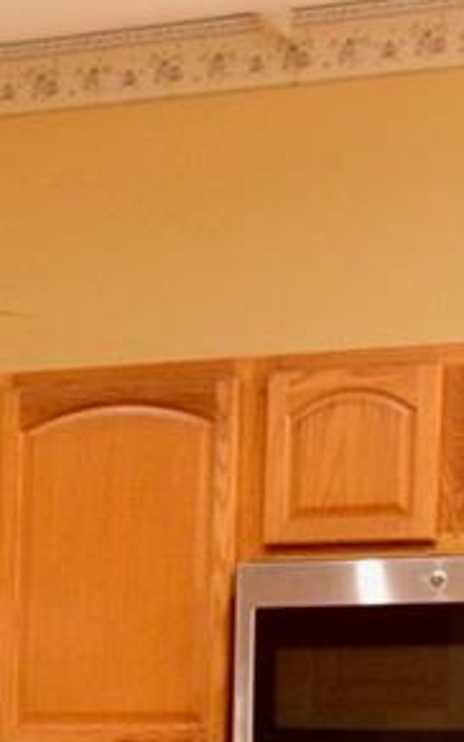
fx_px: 3054
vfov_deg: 13.2
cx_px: -653
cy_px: 1072
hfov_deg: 8.0
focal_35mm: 151
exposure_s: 1/50
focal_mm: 18
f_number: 3.5
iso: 800
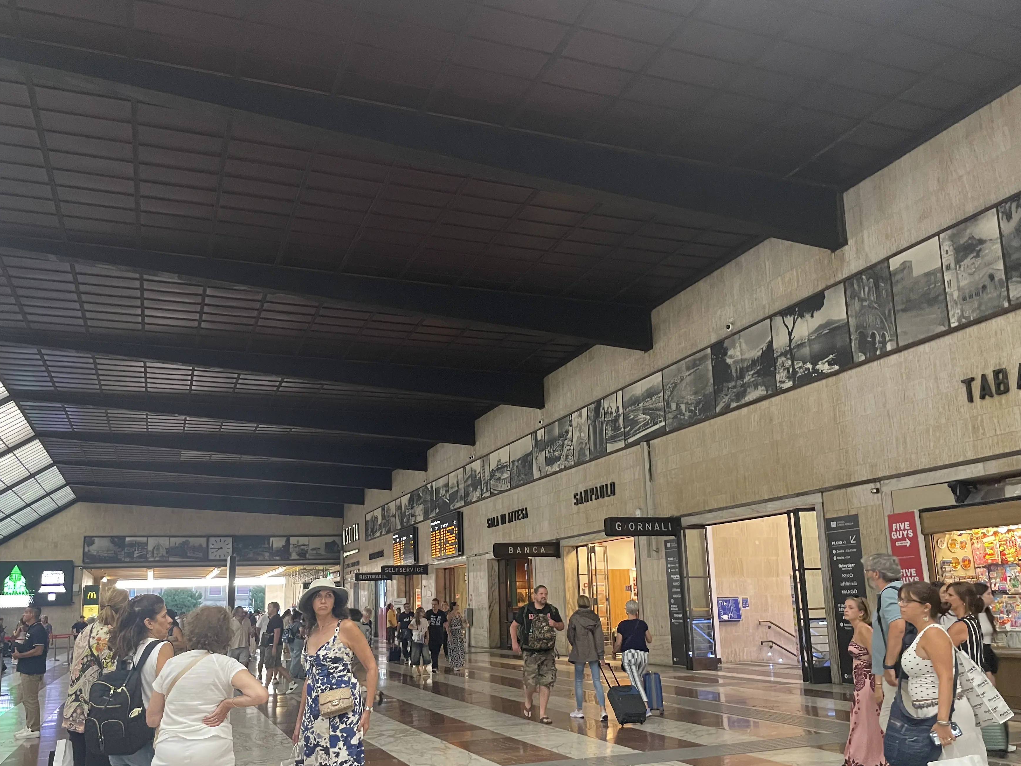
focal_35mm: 30
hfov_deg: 60.0
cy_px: 442
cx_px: 525
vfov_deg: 46.6
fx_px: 885
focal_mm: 4.2
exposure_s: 1/50
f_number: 1.6
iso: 320
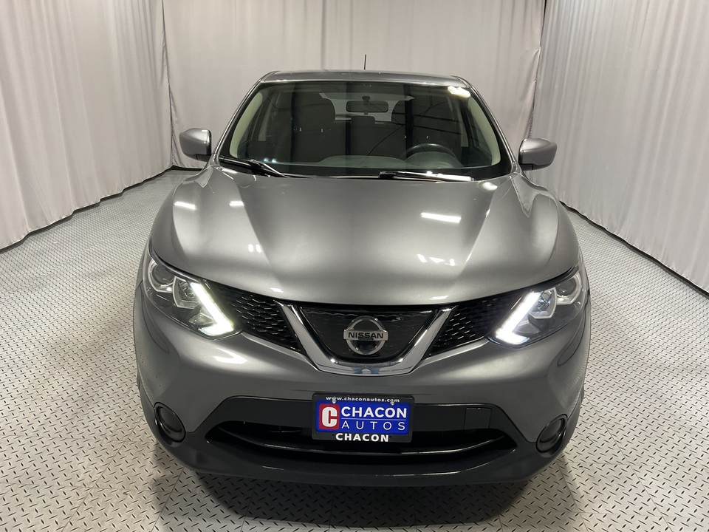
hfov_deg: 61.7
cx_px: 354
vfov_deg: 48.2
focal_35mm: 29
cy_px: 266
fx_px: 594
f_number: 1.8
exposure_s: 1/50
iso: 50
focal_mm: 3
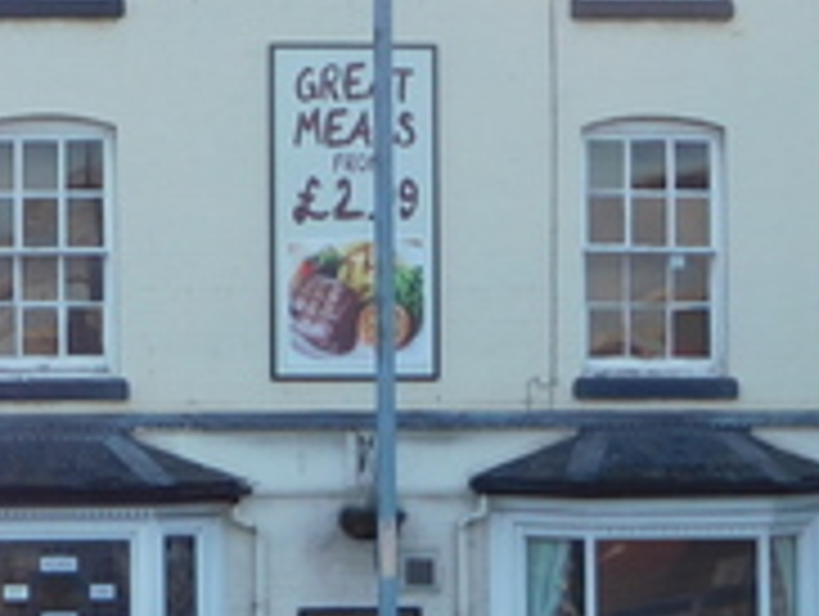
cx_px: -122
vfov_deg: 7.7
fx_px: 4572
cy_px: 369
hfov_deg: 10.1
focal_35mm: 193
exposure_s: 1/100
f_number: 4.2
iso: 125
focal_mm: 9.8
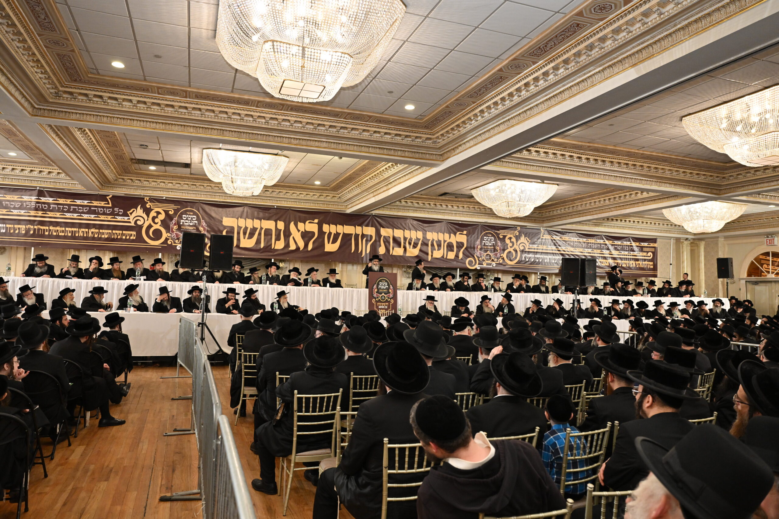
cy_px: 260
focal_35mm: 26
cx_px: 390
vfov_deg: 50.4
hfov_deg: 70.4
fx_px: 552
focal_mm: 25.5
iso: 1600
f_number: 4.5
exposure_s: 1/80
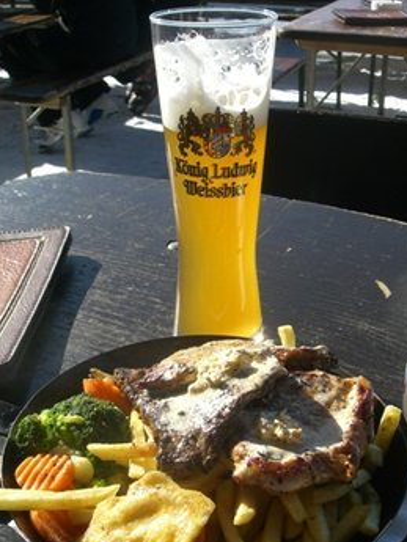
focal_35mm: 44
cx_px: 223
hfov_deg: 32.9
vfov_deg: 42.9
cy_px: 289
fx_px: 689
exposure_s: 1/500
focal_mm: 6.3
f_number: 4.4
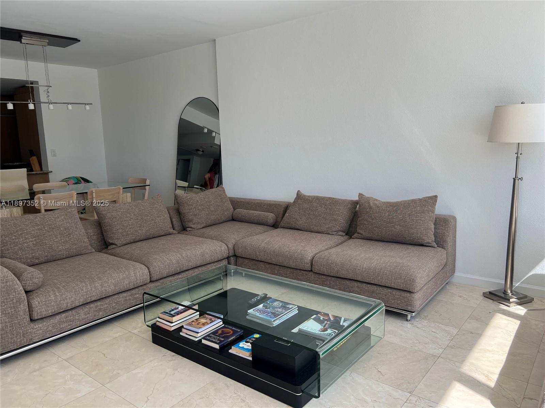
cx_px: 272
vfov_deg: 53.1
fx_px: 409
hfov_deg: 67.3
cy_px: 204
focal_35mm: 26
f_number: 1.5
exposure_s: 1/458
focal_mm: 5.7
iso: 50
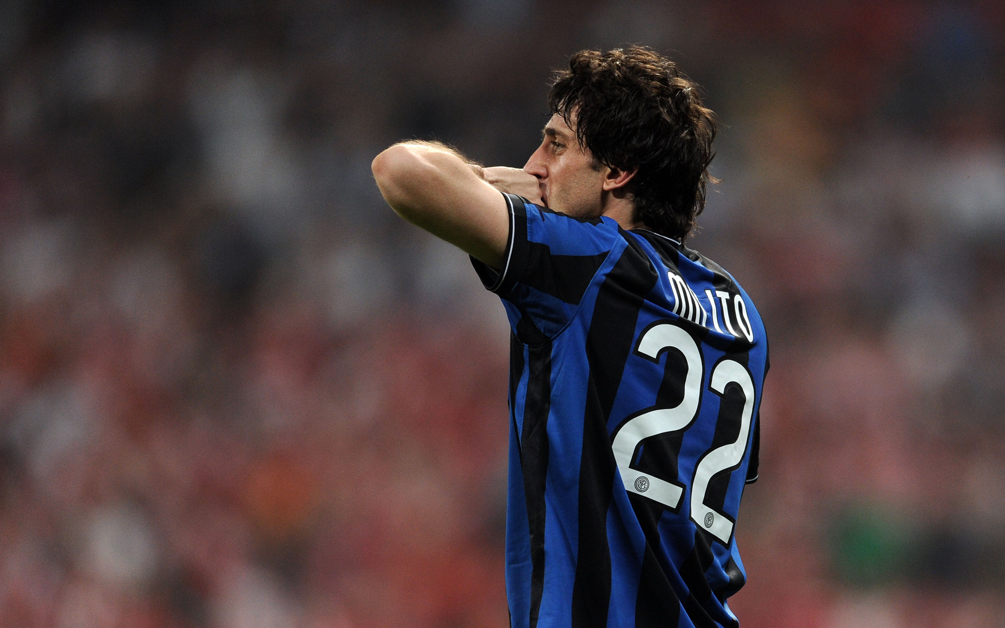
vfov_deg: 3.2
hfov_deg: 5.1
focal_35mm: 408
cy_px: 326
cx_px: 502
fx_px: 11175
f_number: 2.8
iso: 2000
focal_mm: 400
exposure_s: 1/1600
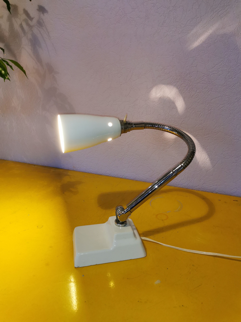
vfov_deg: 65.3
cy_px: 161
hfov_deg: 51.4
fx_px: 251
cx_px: 120
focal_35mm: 27
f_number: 1.8
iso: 200
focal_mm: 5.58
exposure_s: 1/100
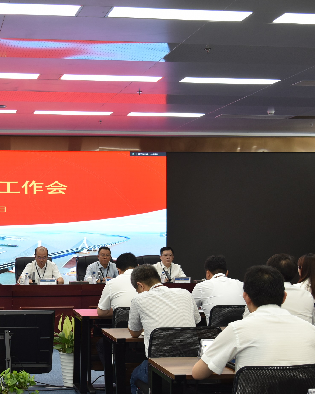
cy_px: 245
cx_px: 13
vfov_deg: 30.4
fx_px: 723
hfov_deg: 23.7
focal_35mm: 62
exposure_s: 1/80
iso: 640
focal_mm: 35
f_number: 4.5
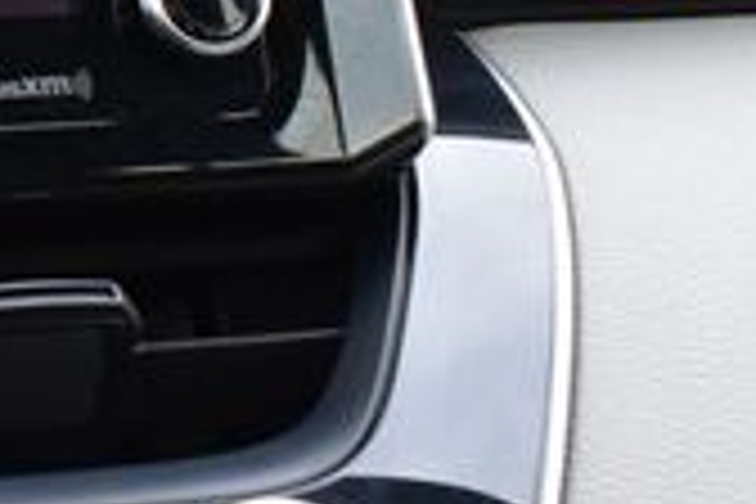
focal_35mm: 126
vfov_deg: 10.8
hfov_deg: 14.8
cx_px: -454
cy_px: -27
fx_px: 2646
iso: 560
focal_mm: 22
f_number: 6.3
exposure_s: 1/15
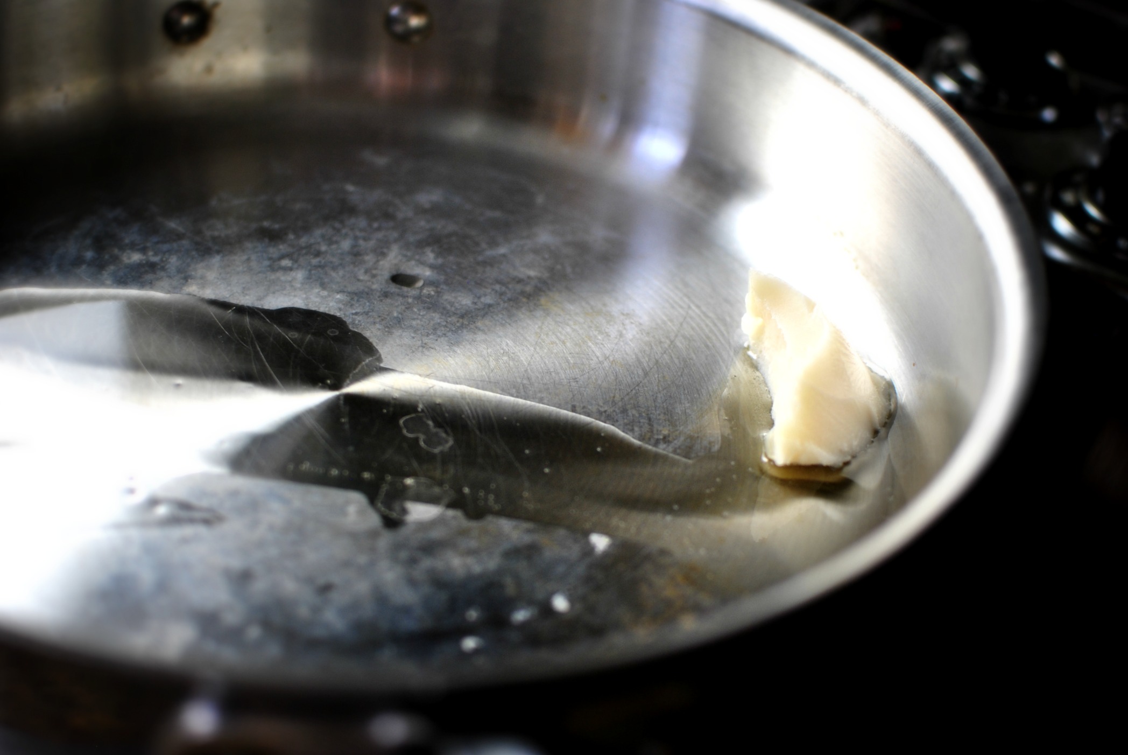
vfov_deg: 25.8
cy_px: 378
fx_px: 1647
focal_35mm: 52
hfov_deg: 37.8
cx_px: 564
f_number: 2.2
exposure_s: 1/125
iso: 220
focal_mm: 35
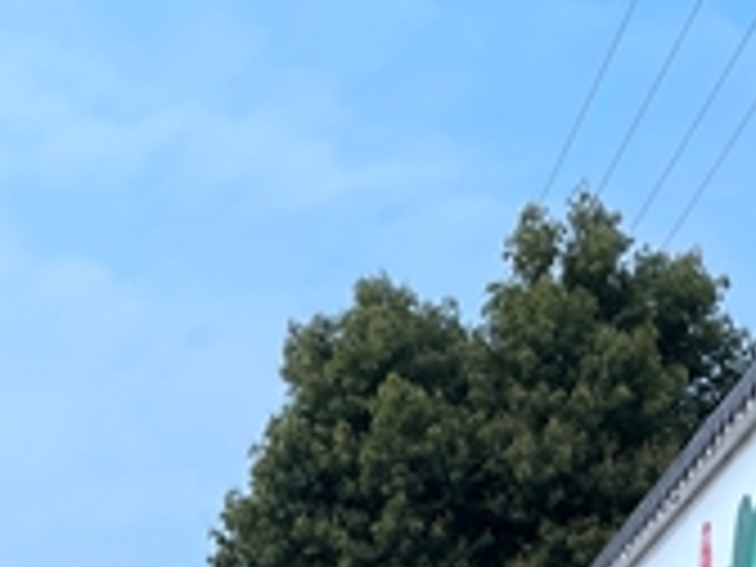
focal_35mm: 99
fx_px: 2162
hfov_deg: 19.8
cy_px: 1040
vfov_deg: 13.3
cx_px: 234
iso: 32
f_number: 1.6
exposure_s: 1/4292
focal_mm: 4.2
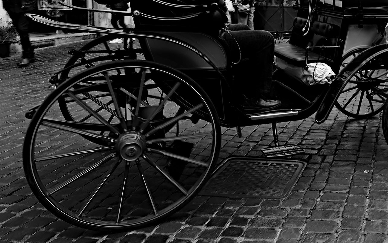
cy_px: 48
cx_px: 360
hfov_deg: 44.2
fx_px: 423
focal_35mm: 40
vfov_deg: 31.2
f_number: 8
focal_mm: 14
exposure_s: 1/90
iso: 200
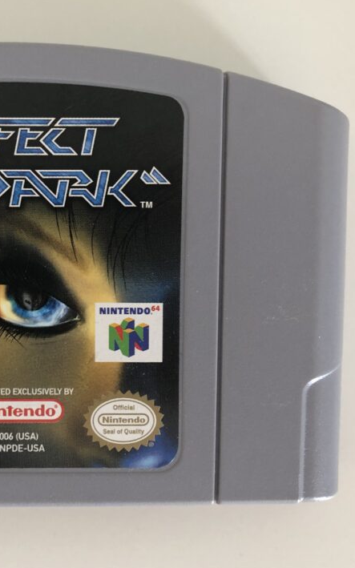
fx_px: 759
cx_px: -14
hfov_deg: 24.9
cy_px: 259
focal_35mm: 49
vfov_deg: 41.0
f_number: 1.8
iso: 50
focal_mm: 3.99
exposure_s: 1/17
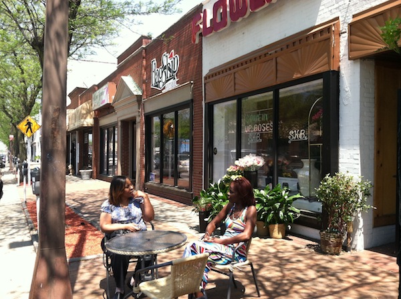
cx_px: 200
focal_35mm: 35
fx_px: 405
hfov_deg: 52.7
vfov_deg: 40.6
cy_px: 150
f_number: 2.8
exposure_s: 1/345
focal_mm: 3.85
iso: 80
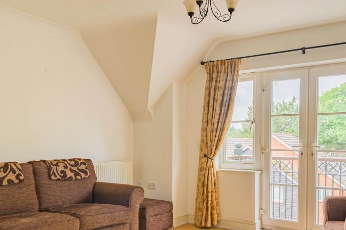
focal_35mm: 36
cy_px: 152
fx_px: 346
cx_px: 203
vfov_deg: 36.5
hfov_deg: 52.9
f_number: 8
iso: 125
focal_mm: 24
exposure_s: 1/100
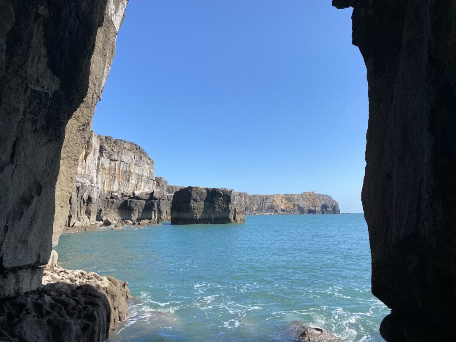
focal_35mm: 26
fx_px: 343
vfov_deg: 53.1
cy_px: 171
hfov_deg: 67.3
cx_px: 228
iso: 32
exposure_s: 1/2358
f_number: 1.8
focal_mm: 4.25
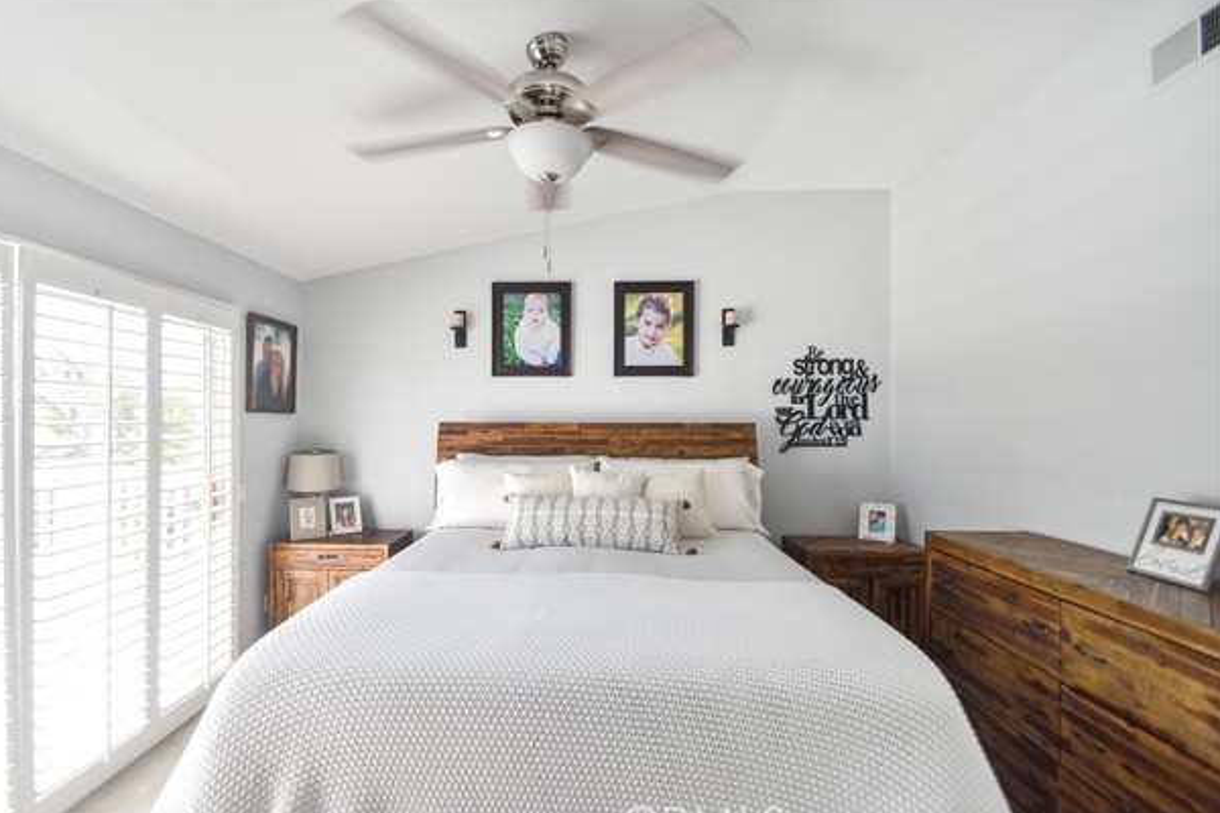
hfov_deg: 96.6
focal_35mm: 16
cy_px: 420
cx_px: 573
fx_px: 542
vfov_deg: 73.7
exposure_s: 1/80
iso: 200
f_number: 4.5
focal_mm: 10
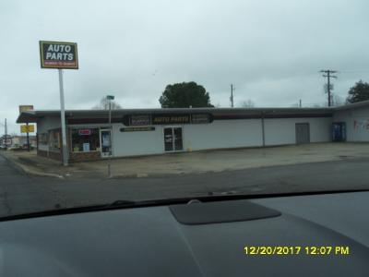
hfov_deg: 52.6
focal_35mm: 35
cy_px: 138
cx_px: 184
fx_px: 373
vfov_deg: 40.7
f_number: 3.5
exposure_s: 1/250
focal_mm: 6.3
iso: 80
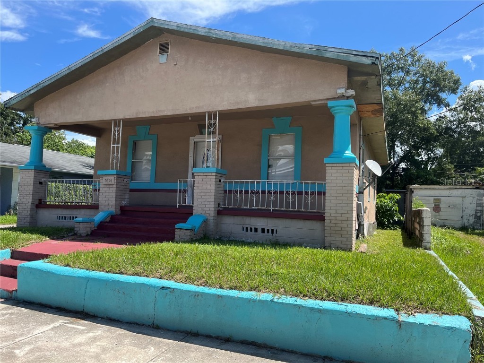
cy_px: 182
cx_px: 242
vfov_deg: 53.1
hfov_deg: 67.3
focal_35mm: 26
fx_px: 364
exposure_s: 1/1992
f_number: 1.6
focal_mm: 5.1
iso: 50
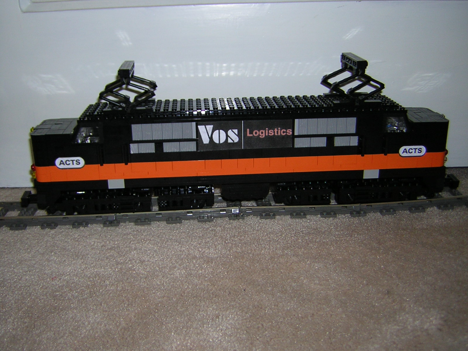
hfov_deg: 51.4
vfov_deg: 39.7
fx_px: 487
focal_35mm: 36
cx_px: 234
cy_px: 176
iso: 50
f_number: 2.6
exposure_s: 1/60.1
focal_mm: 4.7
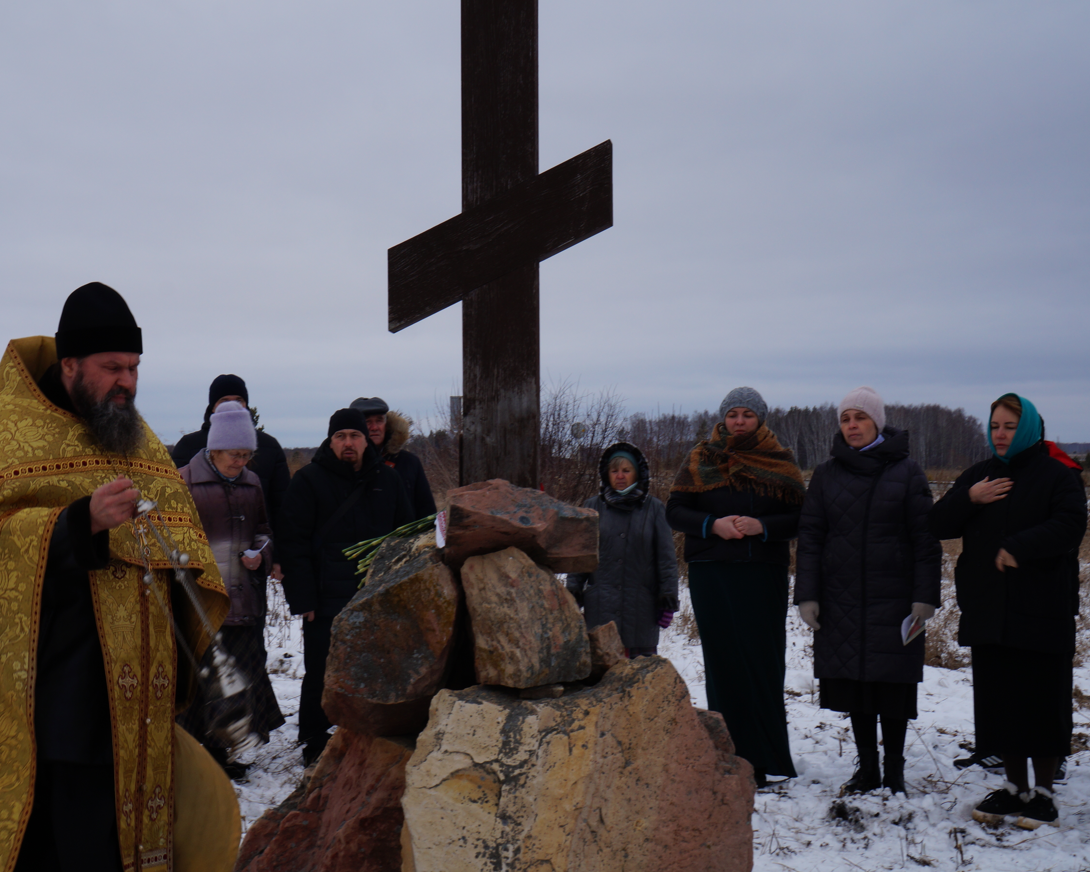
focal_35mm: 60
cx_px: 508
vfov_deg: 25.6
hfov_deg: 31.7
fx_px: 1922
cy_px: 434
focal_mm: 35
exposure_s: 1/100
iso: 160
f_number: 13
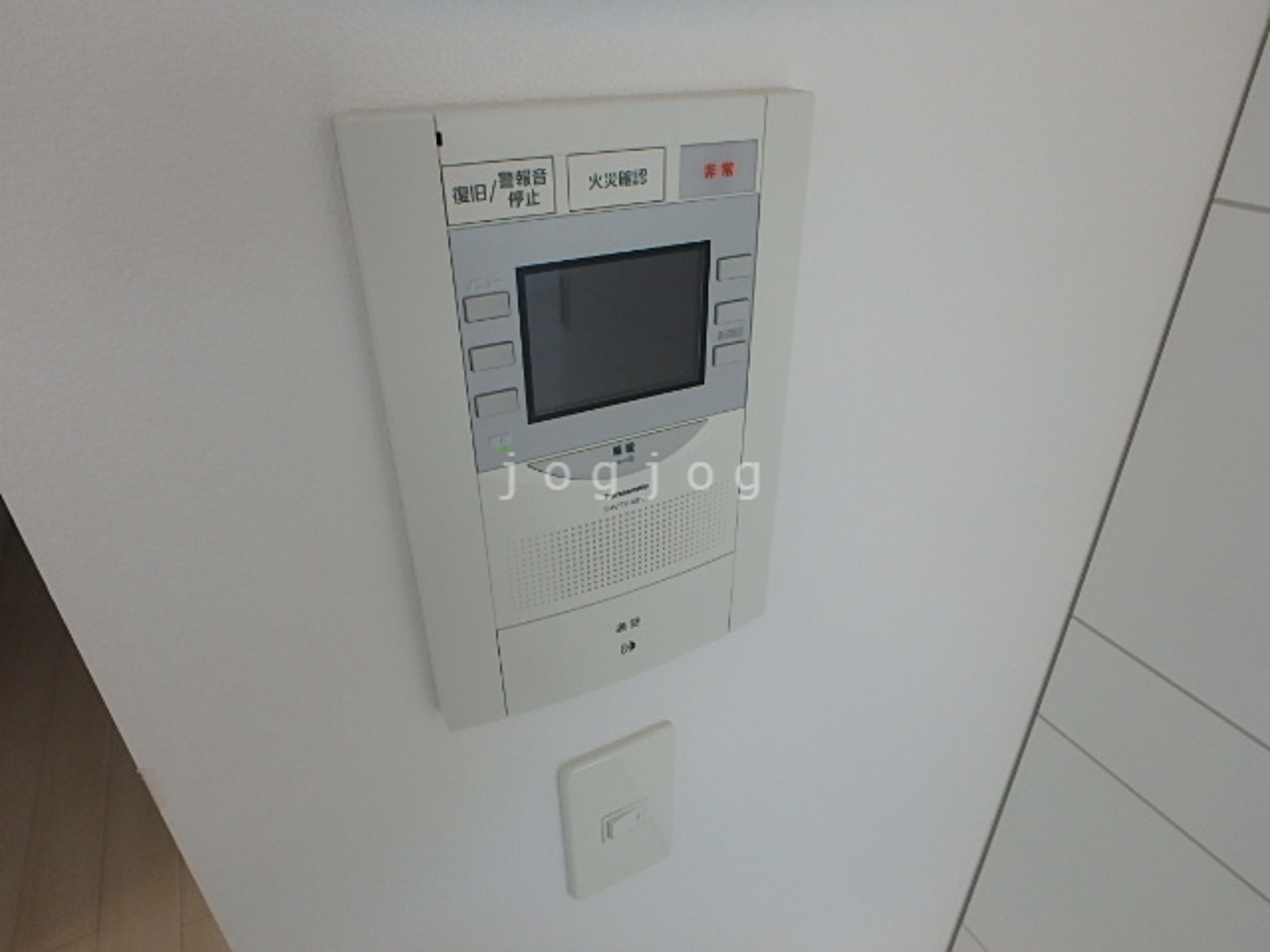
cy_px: 476
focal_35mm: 21
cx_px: 635
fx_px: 770
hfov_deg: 79.0
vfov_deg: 63.4
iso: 200
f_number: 3.5
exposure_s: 1/160
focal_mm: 3.7
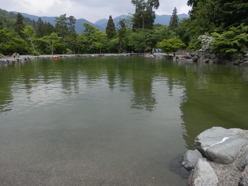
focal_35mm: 26
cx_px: 121
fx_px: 186
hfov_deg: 67.3
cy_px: 96
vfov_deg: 53.1
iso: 80
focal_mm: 4.5
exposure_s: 1/500
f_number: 3
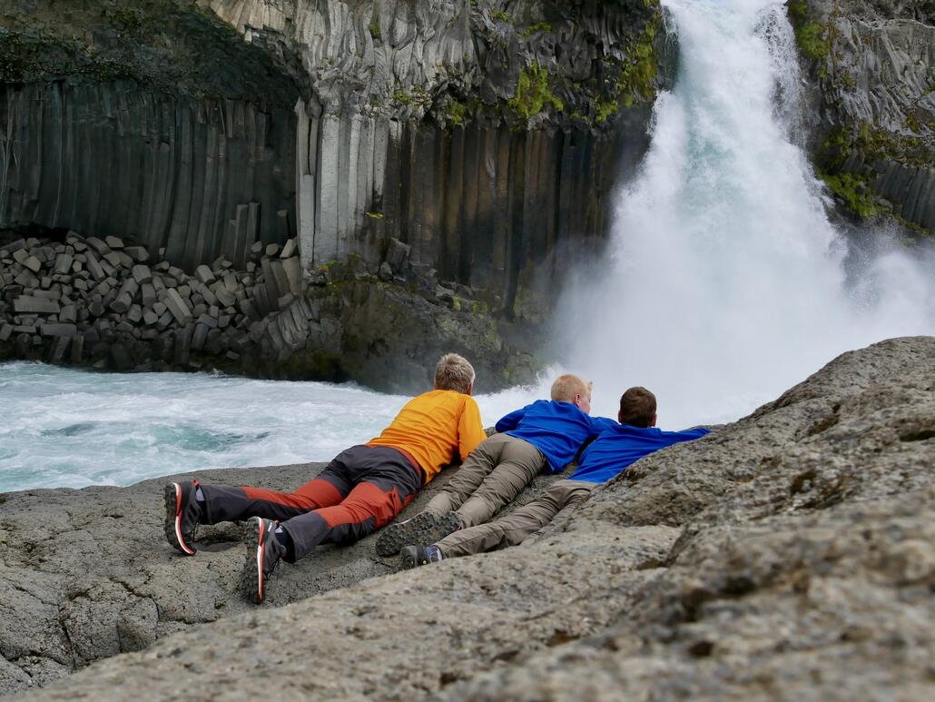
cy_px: 351
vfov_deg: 34.4
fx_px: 1135
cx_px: 468
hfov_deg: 44.8
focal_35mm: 42
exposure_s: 1/500
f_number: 8
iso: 200
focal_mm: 21
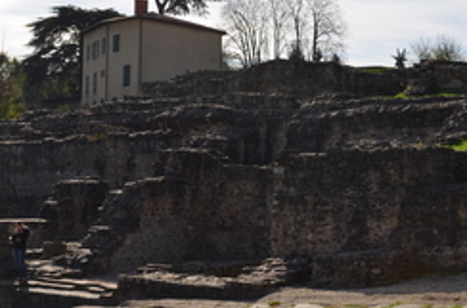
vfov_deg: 20.8
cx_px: 283
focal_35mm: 65
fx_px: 840
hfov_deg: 31.0
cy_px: 131
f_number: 10
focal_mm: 24
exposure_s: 1/200
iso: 100
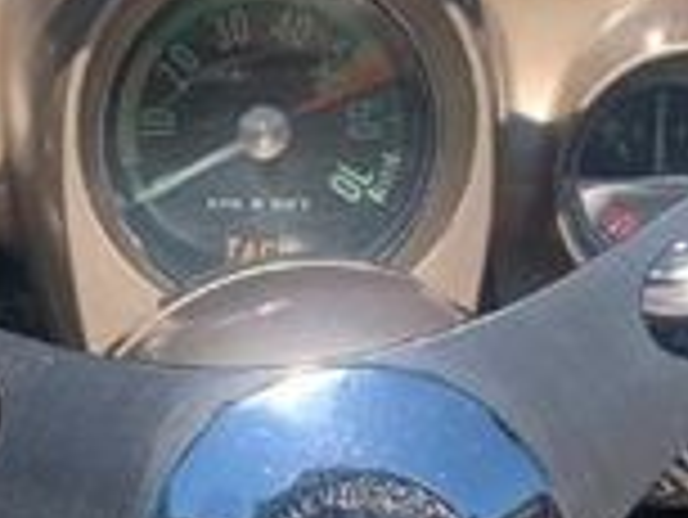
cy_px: 617
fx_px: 3461
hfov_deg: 11.3
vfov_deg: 8.5
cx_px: 193
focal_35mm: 174
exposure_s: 1/2208
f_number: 1.8
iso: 25
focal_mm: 4.25
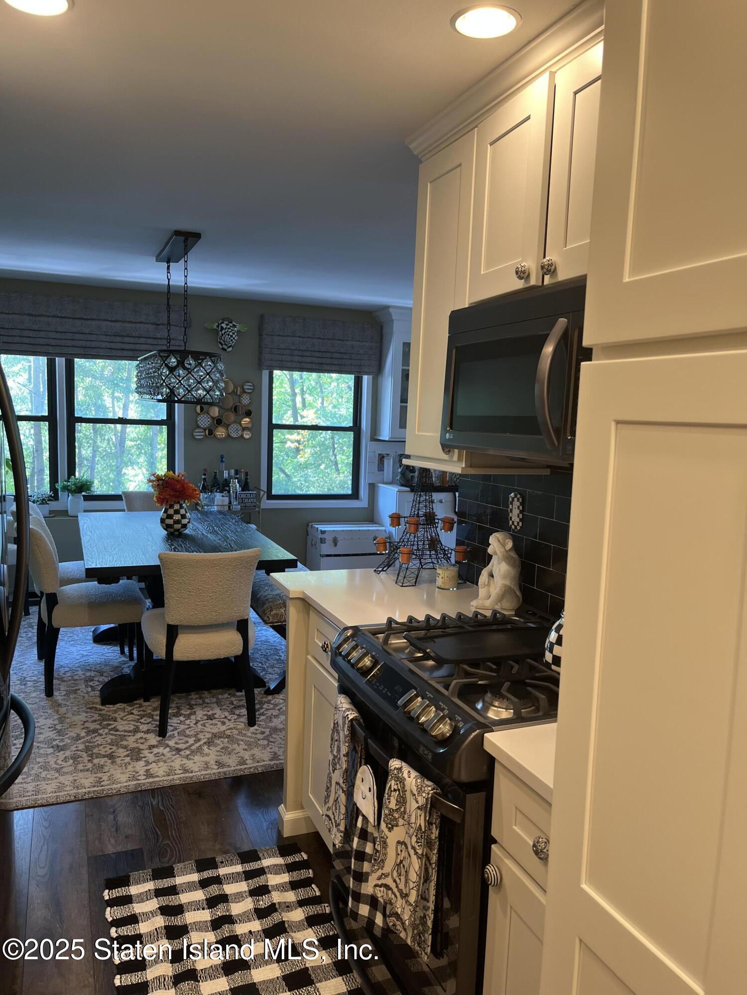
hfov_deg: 53.1
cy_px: 498
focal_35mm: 26
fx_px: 748
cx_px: 374
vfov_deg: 67.3
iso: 64
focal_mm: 5.1
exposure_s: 1/60
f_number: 1.6
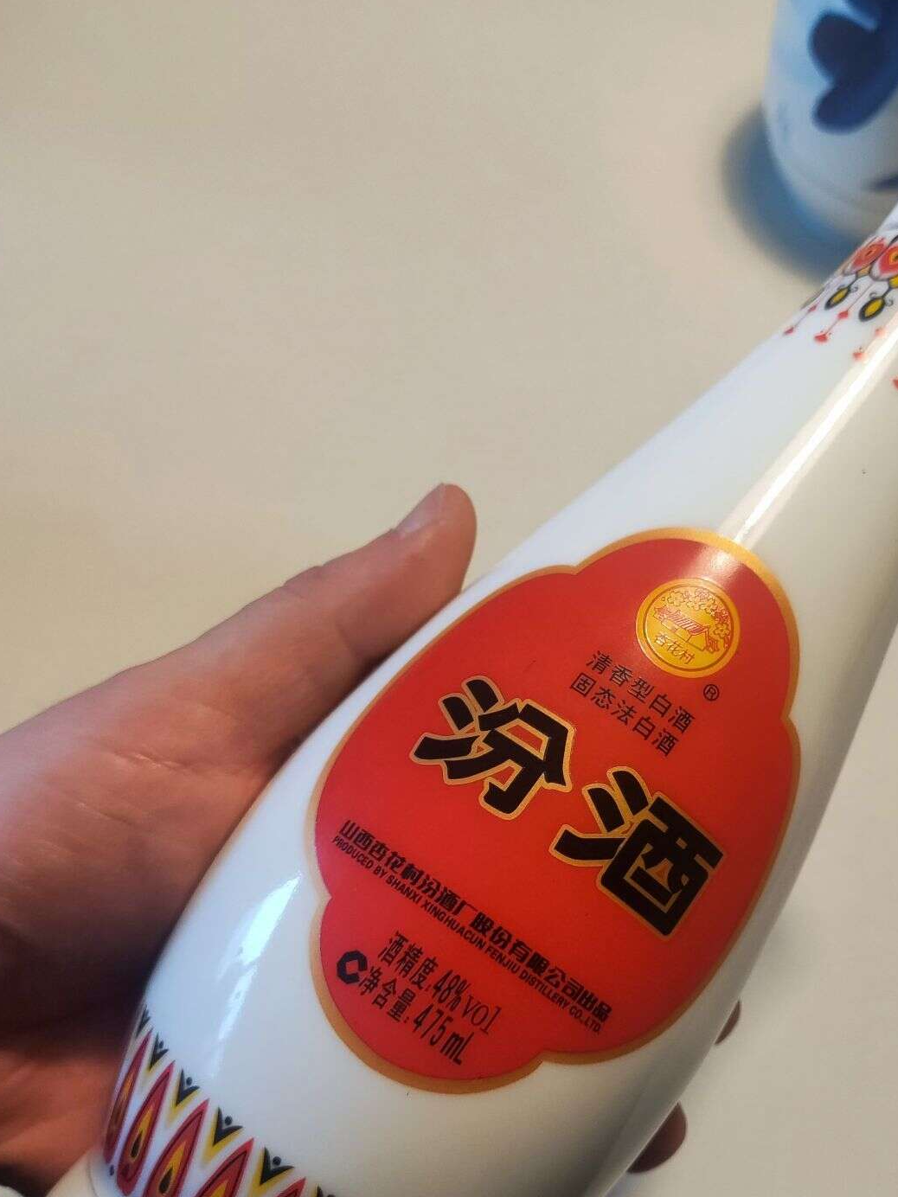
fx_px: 1280
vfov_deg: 49.7
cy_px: 740
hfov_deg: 38.0
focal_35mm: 37
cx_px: 640
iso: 388
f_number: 1.79
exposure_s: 1/100
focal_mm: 4.71
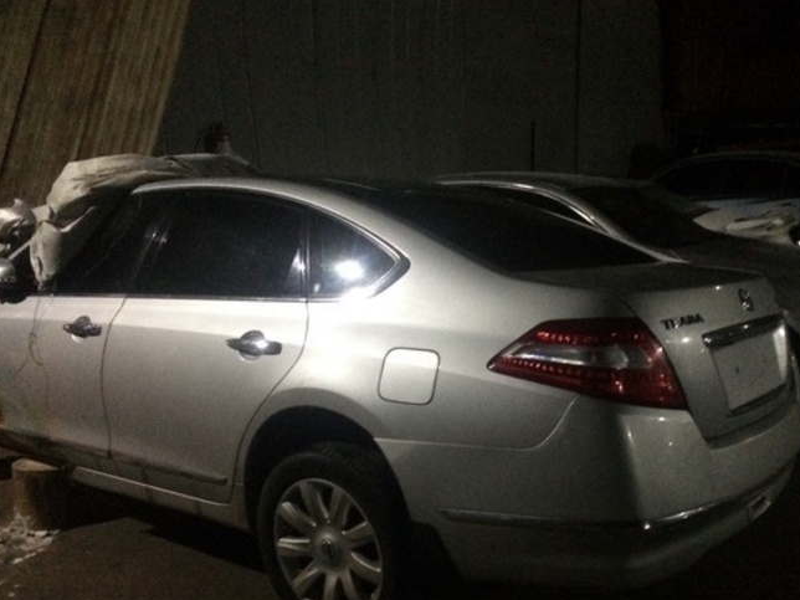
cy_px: 361
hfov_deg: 51.2
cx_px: 451
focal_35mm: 36
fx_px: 832
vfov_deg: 39.5
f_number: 2.2
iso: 640
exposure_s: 1/17
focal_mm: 4.15
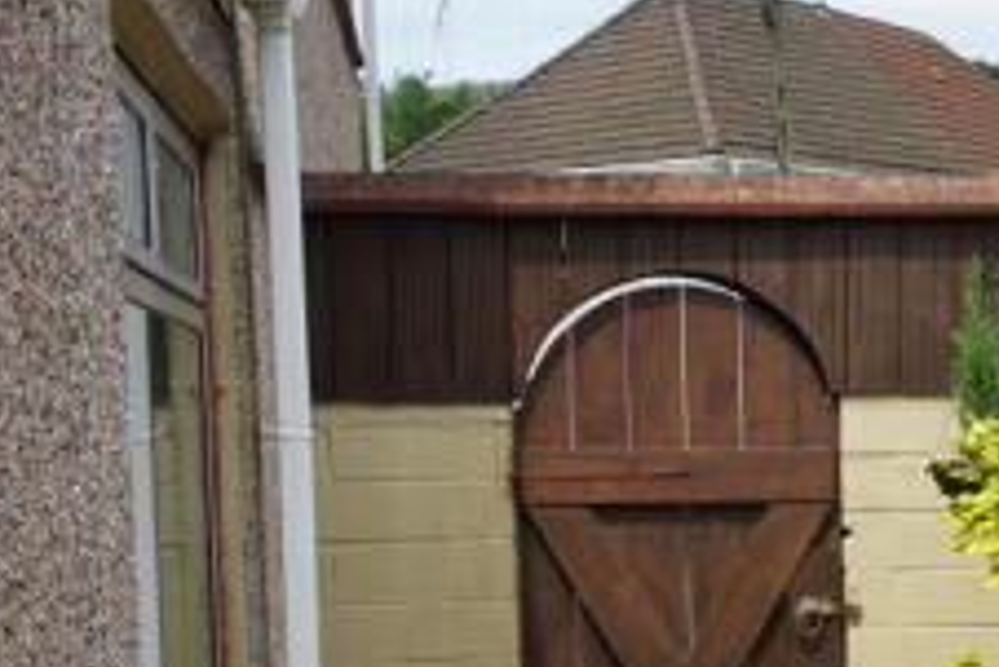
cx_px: 1041
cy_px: 638
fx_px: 2416
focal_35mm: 87
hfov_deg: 22.3
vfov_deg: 15.5
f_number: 10
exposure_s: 1/100
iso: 100
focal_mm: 20
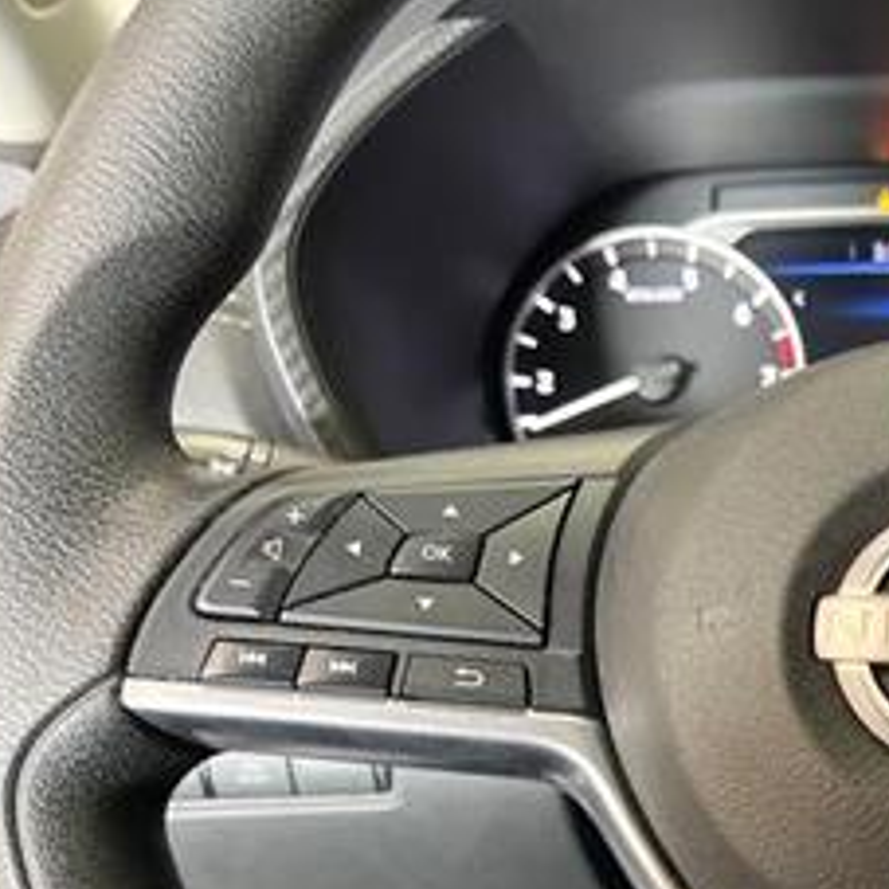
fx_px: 1482
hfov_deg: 30.5
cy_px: 674
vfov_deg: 32.7
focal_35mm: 51
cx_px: 928
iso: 500
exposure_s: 1/30
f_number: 1.5
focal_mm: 5.7
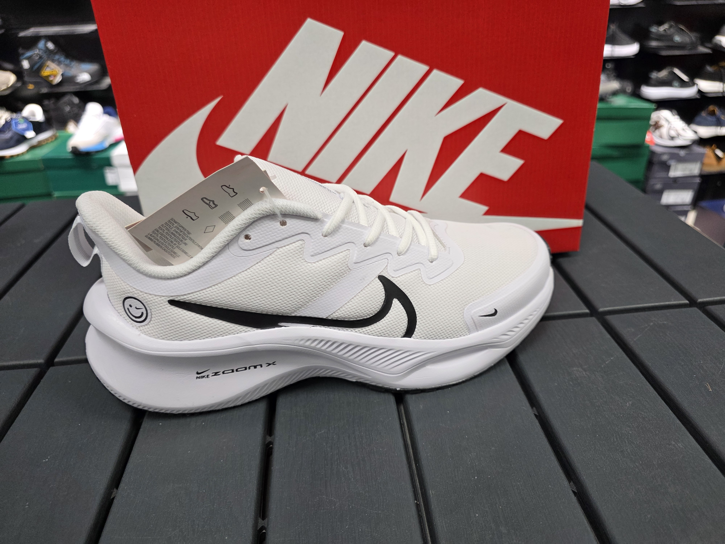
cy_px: 272
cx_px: 362
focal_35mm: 23
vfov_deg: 58.9
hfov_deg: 73.9
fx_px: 482
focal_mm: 6.3
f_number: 1.7
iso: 250
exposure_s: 1/180
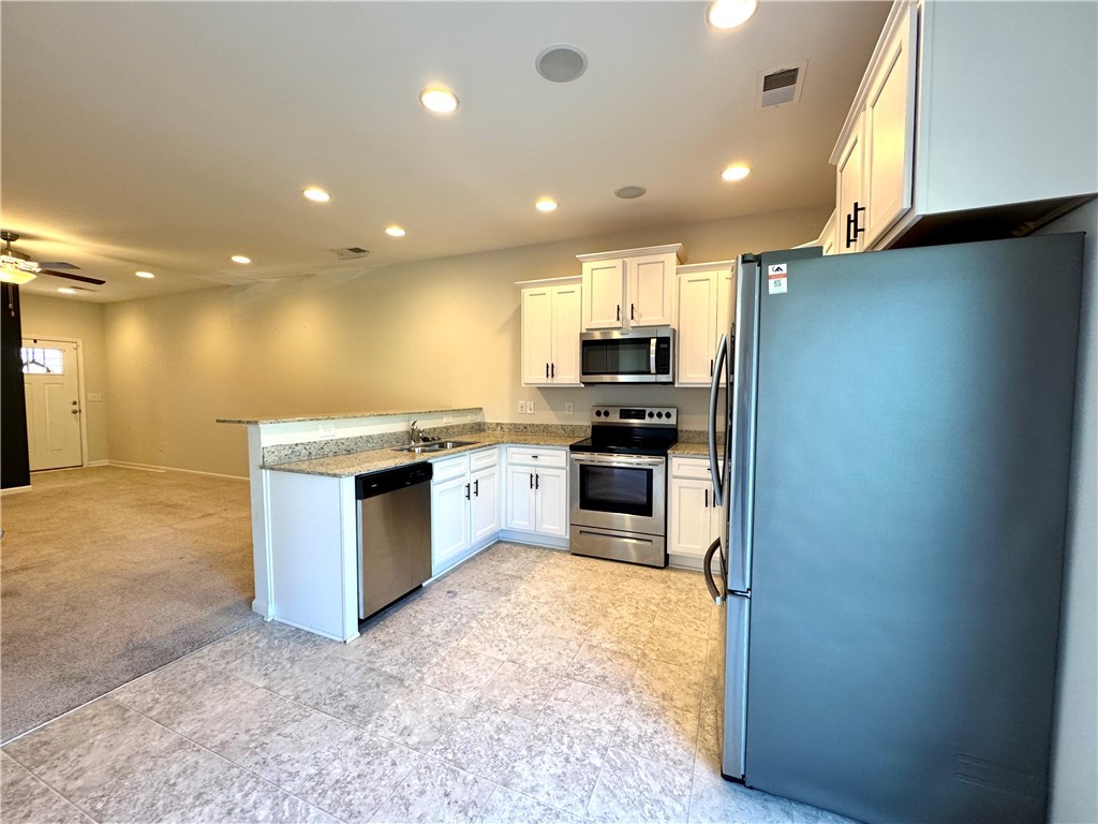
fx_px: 444
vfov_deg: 85.7
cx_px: 549
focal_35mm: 14
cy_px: 412
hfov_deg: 102.1
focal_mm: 2.22
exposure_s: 1/120
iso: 200
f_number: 2.2
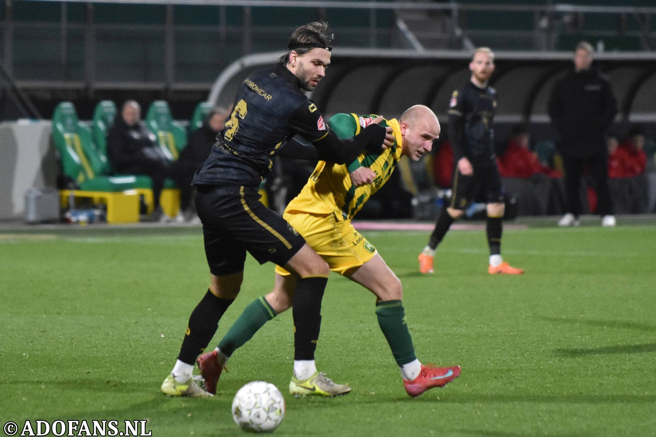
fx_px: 5466
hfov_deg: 6.9
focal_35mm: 300
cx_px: 328
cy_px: 218
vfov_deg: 4.6
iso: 3200
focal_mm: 200
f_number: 2.8
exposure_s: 1/800
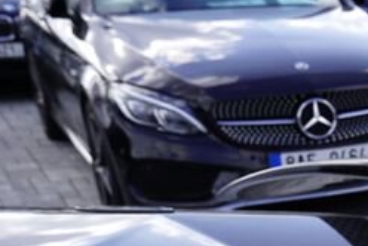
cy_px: 451
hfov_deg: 16.9
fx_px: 1013
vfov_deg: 12.6
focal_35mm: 99
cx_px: 666
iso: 100
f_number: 7.1
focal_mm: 24
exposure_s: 1/100
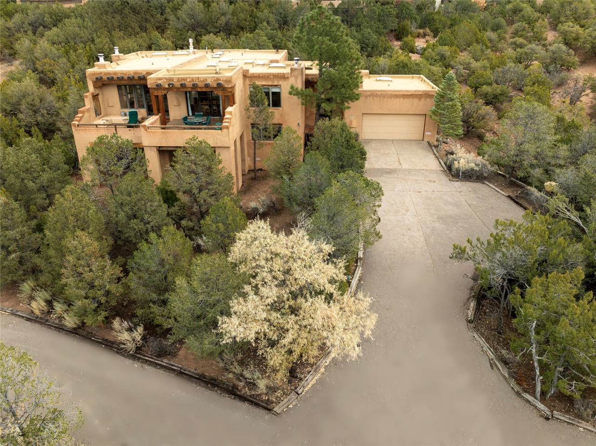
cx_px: 298
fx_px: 413
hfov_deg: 71.6
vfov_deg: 56.8
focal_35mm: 24
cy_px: 223
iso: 100
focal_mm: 12.29
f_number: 6.3
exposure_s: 1/30
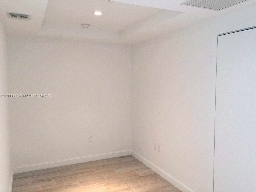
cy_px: 96
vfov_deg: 48.2
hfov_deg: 61.7
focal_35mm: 29
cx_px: 128
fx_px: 214
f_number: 2.2
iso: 40
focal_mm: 4.15
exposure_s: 1/15
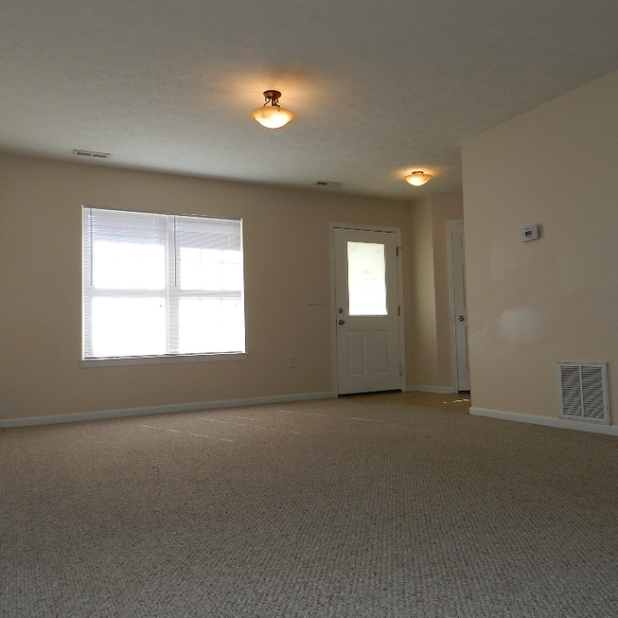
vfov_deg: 57.3
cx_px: 362
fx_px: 566
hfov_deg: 57.0
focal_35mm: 28
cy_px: 302
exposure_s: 1/200
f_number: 3.4
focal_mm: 4
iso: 160
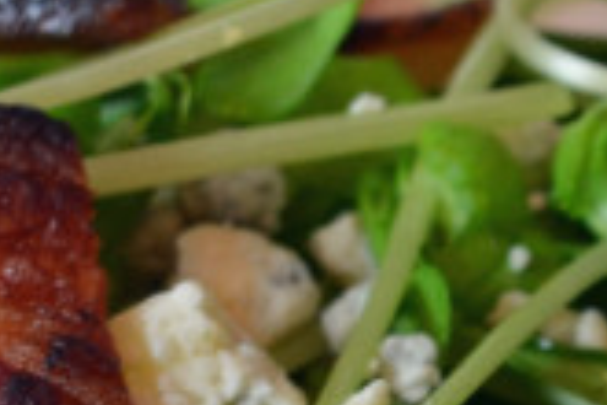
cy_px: 839
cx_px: -48
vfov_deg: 4.6
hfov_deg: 6.9
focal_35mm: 297
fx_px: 5007
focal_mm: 32
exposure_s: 1/80
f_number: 4.5
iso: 400
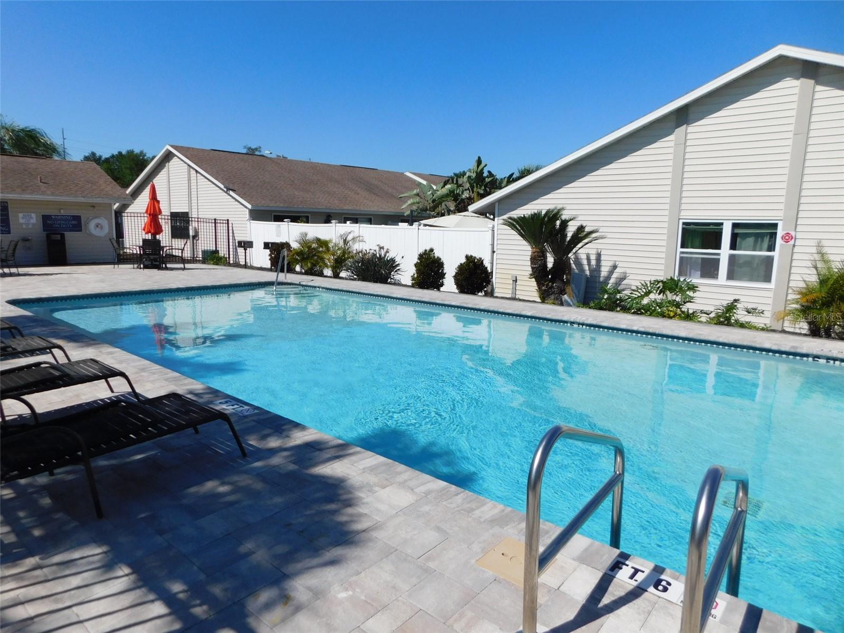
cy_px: 316
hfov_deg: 73.9
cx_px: 422
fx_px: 561
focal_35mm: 23
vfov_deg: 58.9
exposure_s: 1/800
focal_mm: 4
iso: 125
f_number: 6
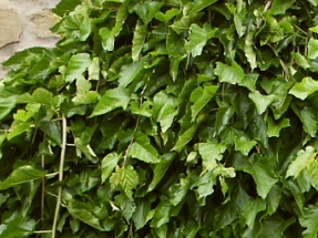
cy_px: 225
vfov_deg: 11.0
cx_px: 196
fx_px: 1230
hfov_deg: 14.7
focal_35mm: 134
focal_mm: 10.04
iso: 64
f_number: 3.6
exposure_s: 1/60
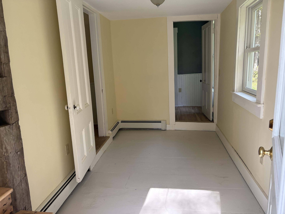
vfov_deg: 53.1
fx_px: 214
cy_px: 107
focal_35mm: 26
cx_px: 142
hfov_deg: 67.3
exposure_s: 1/241
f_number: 1.6
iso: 125
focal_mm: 5.96
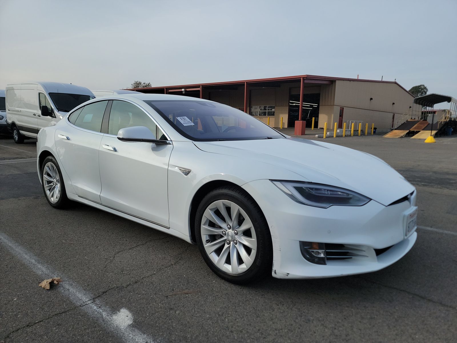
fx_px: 317
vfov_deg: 56.8
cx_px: 228
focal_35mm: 24
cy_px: 172
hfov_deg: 71.6
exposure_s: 1/666
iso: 50
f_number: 1.8
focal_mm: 6.7
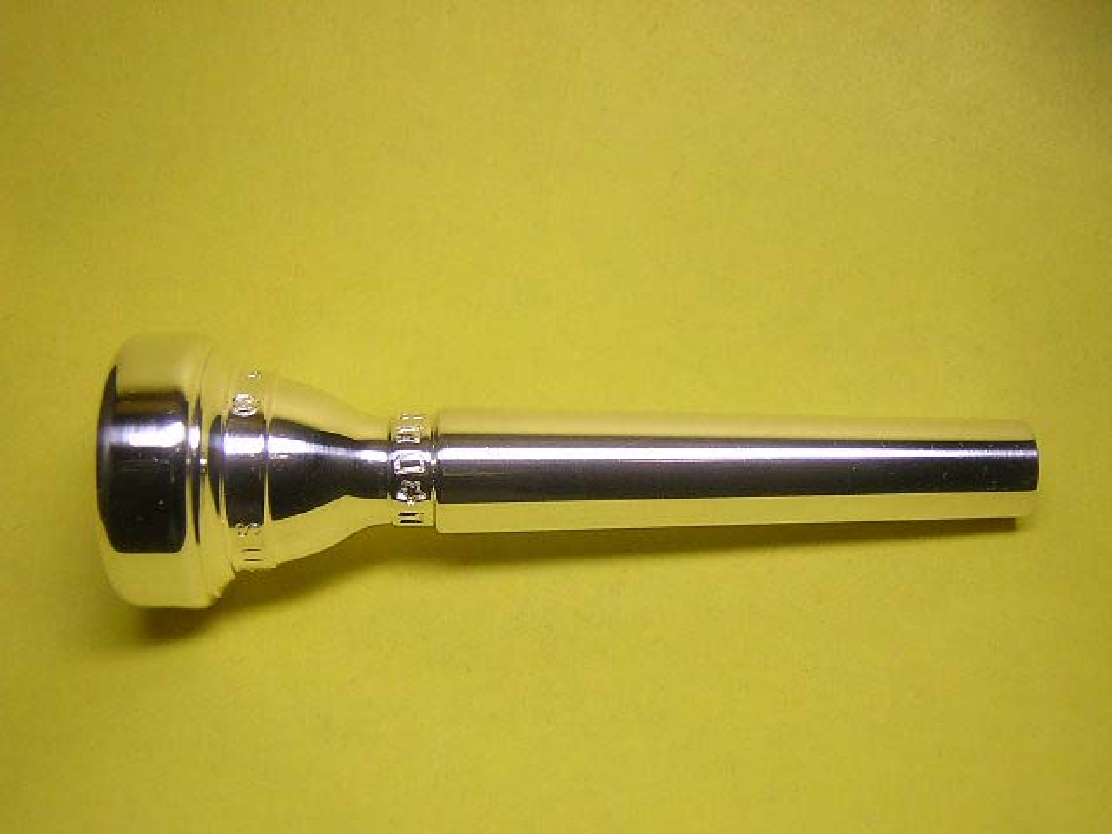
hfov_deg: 40.4
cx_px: 556
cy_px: 417
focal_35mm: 47
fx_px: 1510
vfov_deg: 30.9
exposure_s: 1/117
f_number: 2.9
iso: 100
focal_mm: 6.1
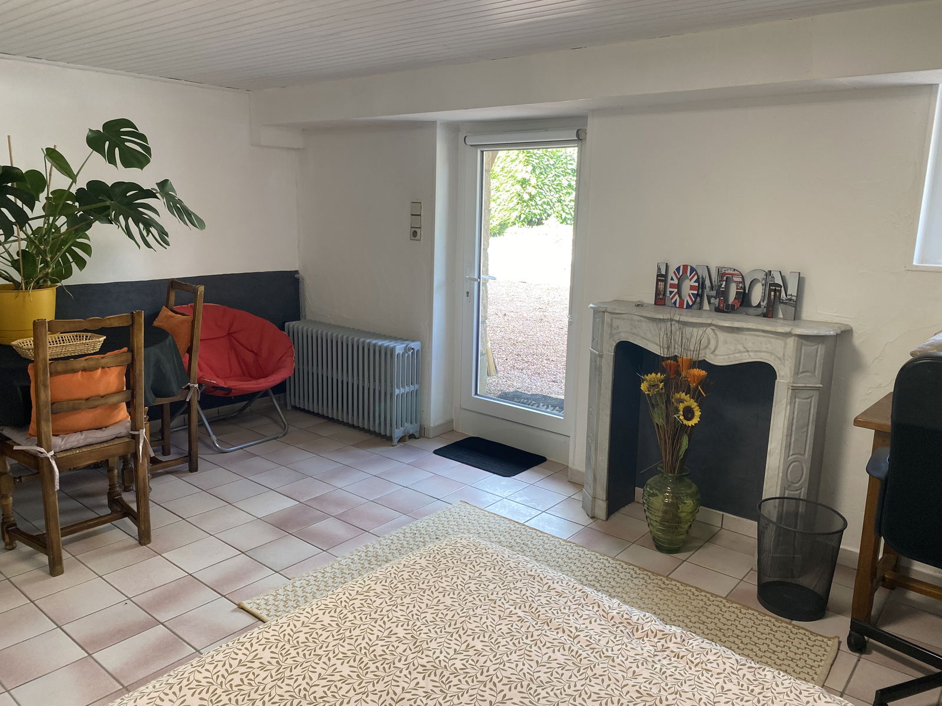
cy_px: 353
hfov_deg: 67.3
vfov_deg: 53.1
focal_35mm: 26
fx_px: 708
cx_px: 471
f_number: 1.8
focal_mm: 4.25
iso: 100
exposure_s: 1/100
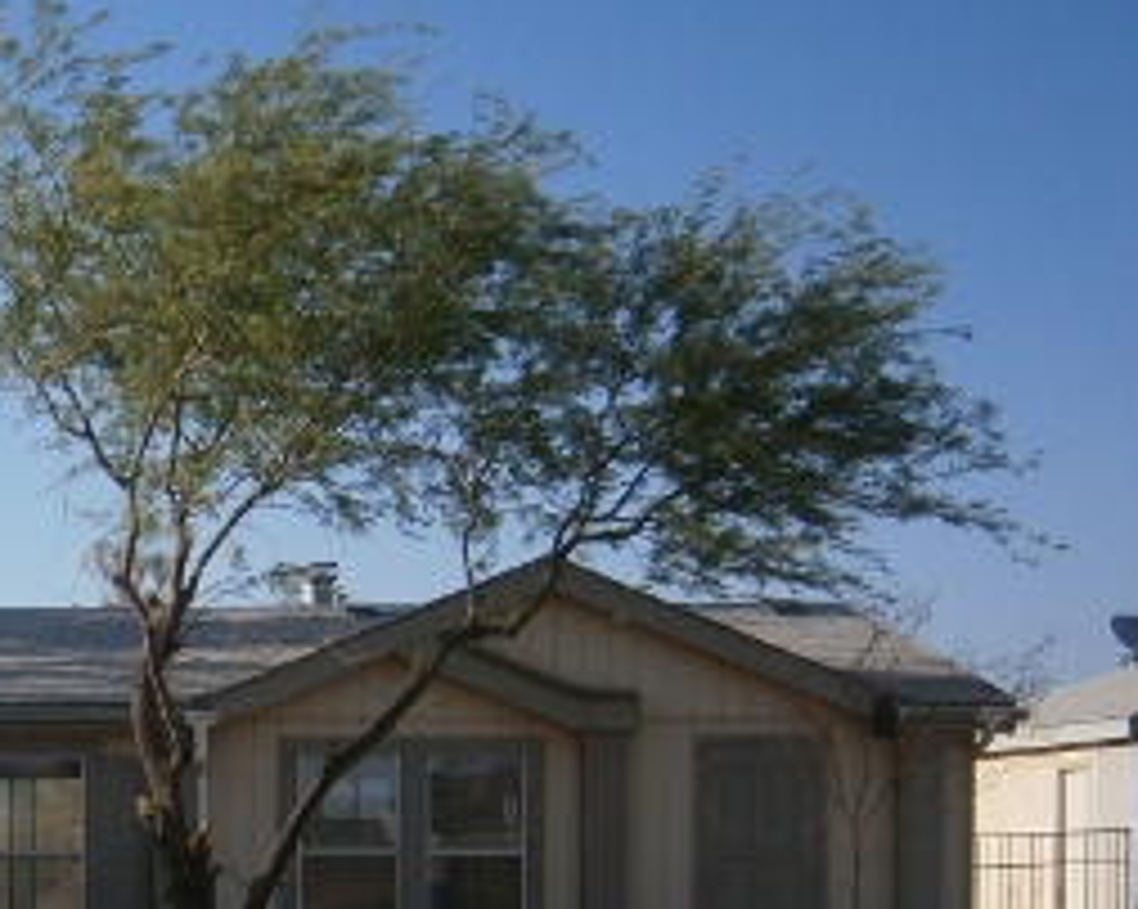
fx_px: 2995
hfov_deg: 20.5
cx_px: -108
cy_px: 958
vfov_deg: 16.8
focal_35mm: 89
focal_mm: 6.4
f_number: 3.1
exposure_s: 1/1250
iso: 80
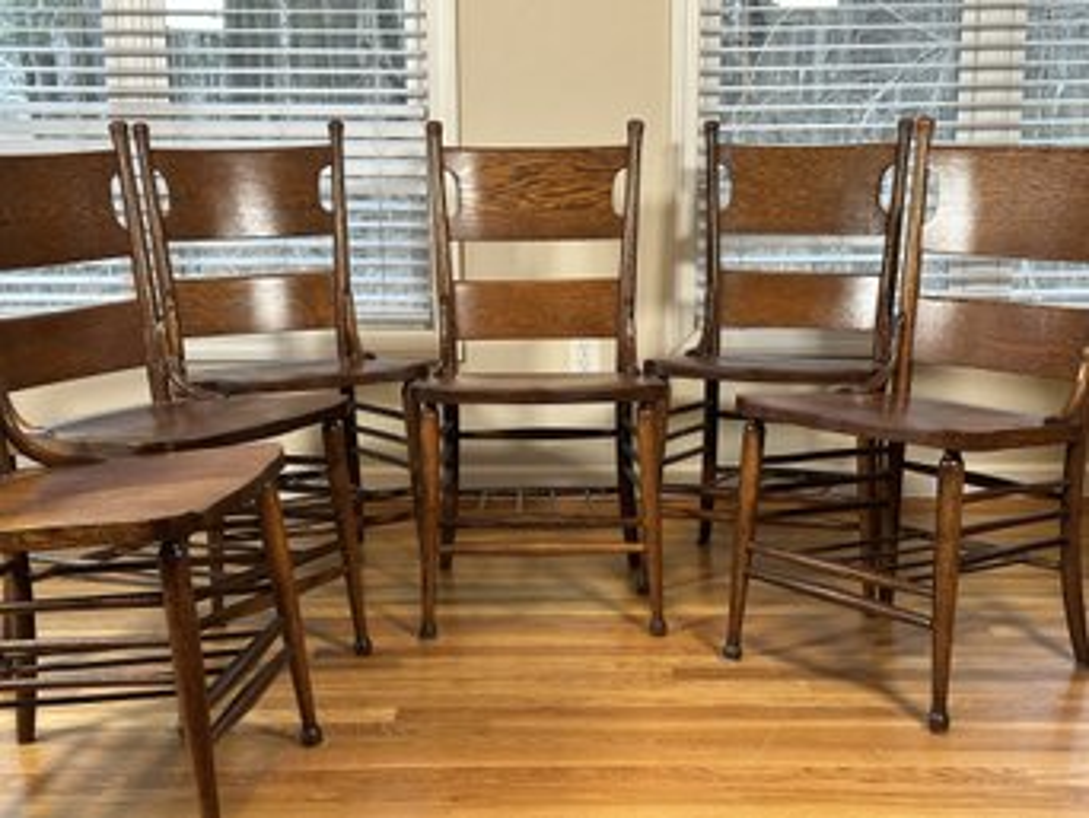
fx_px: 1511
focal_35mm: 48
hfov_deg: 39.6
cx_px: 544
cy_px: 409
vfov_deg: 30.3
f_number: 1.78
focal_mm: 6.86
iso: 250
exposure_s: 1/60
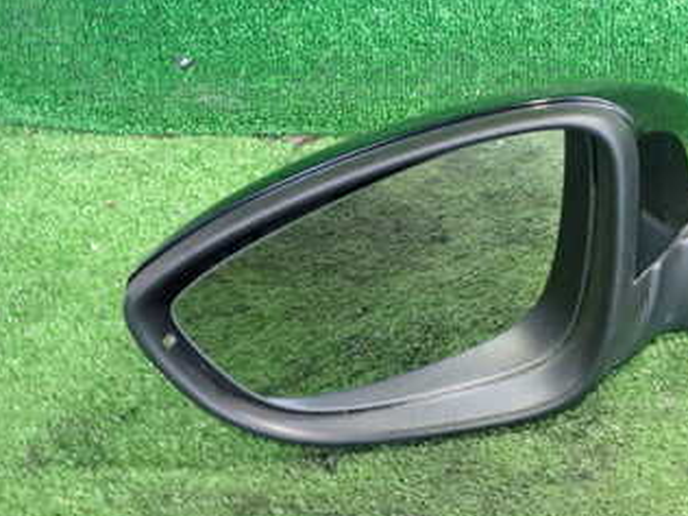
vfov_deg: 25.7
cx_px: 642
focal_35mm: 57
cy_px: 237
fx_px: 1133
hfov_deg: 31.9
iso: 640
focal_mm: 5.4
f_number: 2.3
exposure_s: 1/30
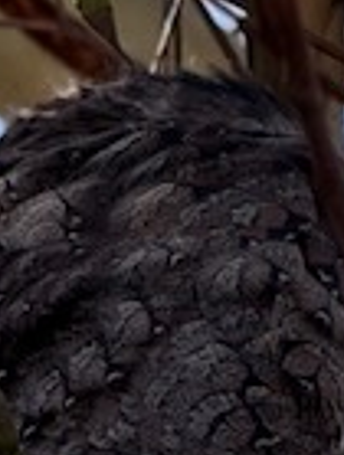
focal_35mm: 551
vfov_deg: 3.6
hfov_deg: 2.7
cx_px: 69
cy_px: 606
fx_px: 7267
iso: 64
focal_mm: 15.66
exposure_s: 1/264
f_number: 2.8
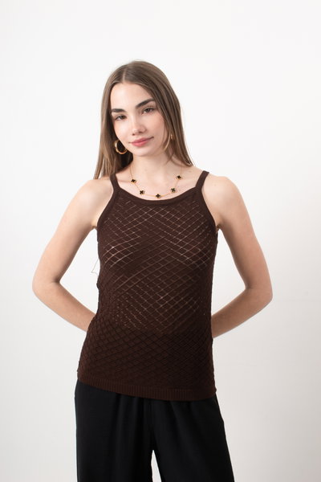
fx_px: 762
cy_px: 241
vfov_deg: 35.1
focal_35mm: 57
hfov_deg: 23.8
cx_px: 160
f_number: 18
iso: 100
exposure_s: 1/160
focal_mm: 38
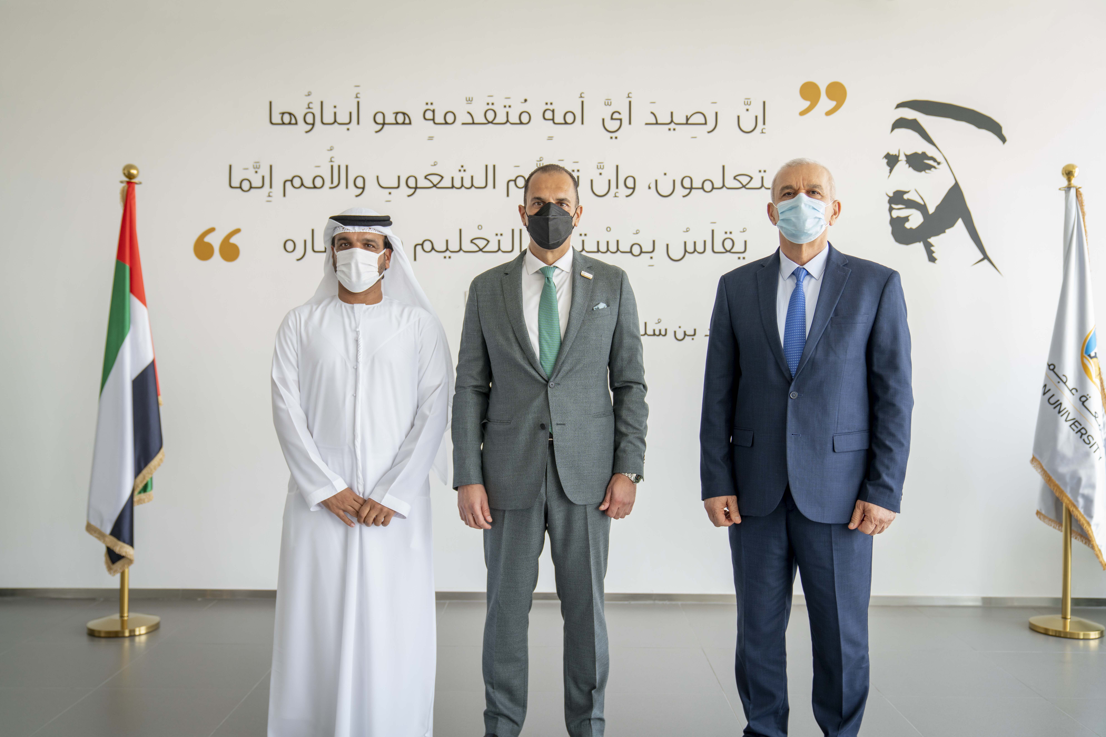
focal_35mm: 32
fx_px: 983
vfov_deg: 41.1
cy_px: 368
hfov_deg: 58.7
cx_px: 553
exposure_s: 1/125
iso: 320
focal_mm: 32
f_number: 3.2
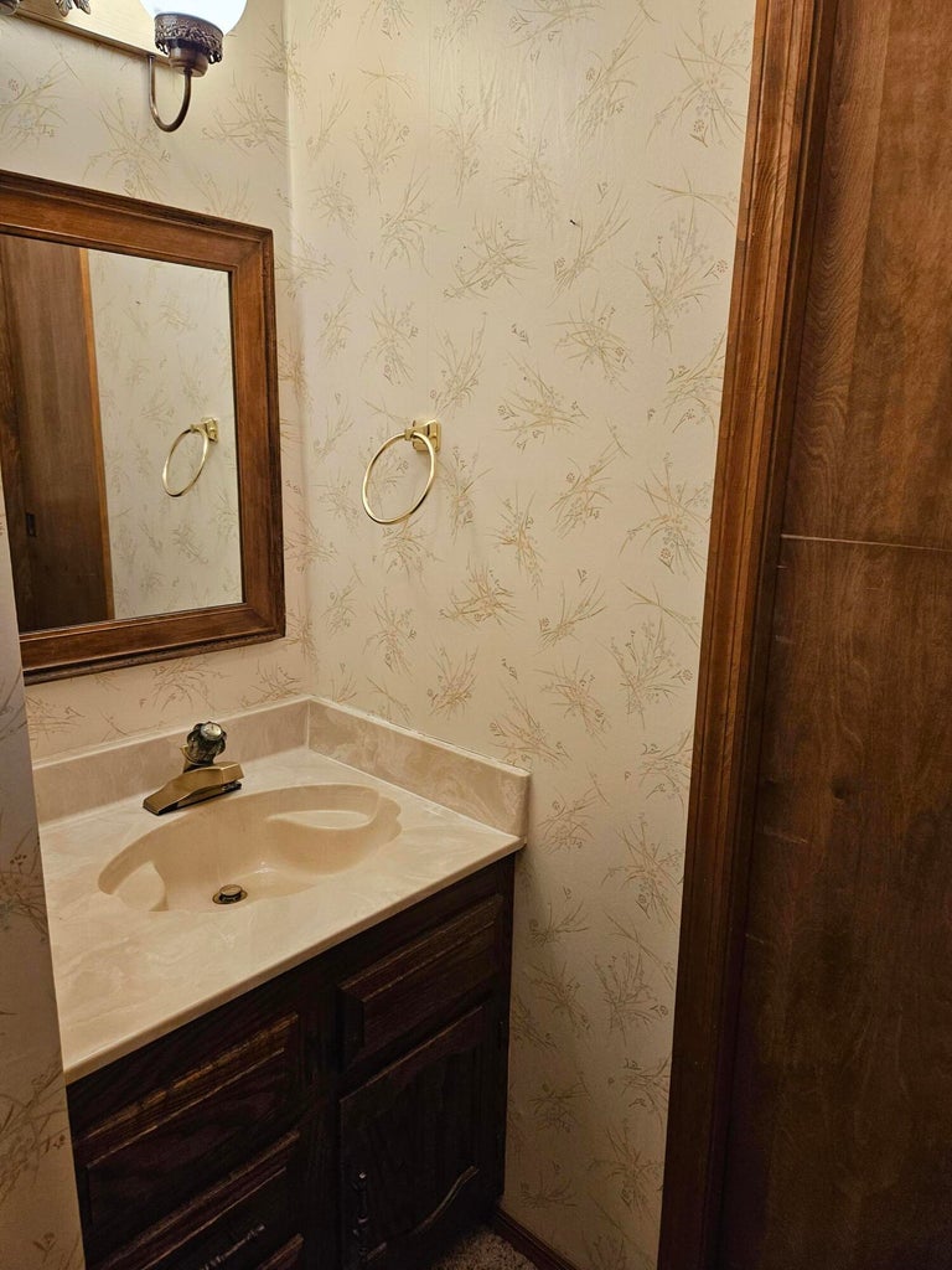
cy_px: 635
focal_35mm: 23
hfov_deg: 58.9
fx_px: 843
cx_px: 476
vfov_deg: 73.9
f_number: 1.8
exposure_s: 1/120
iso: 200
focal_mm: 5.4
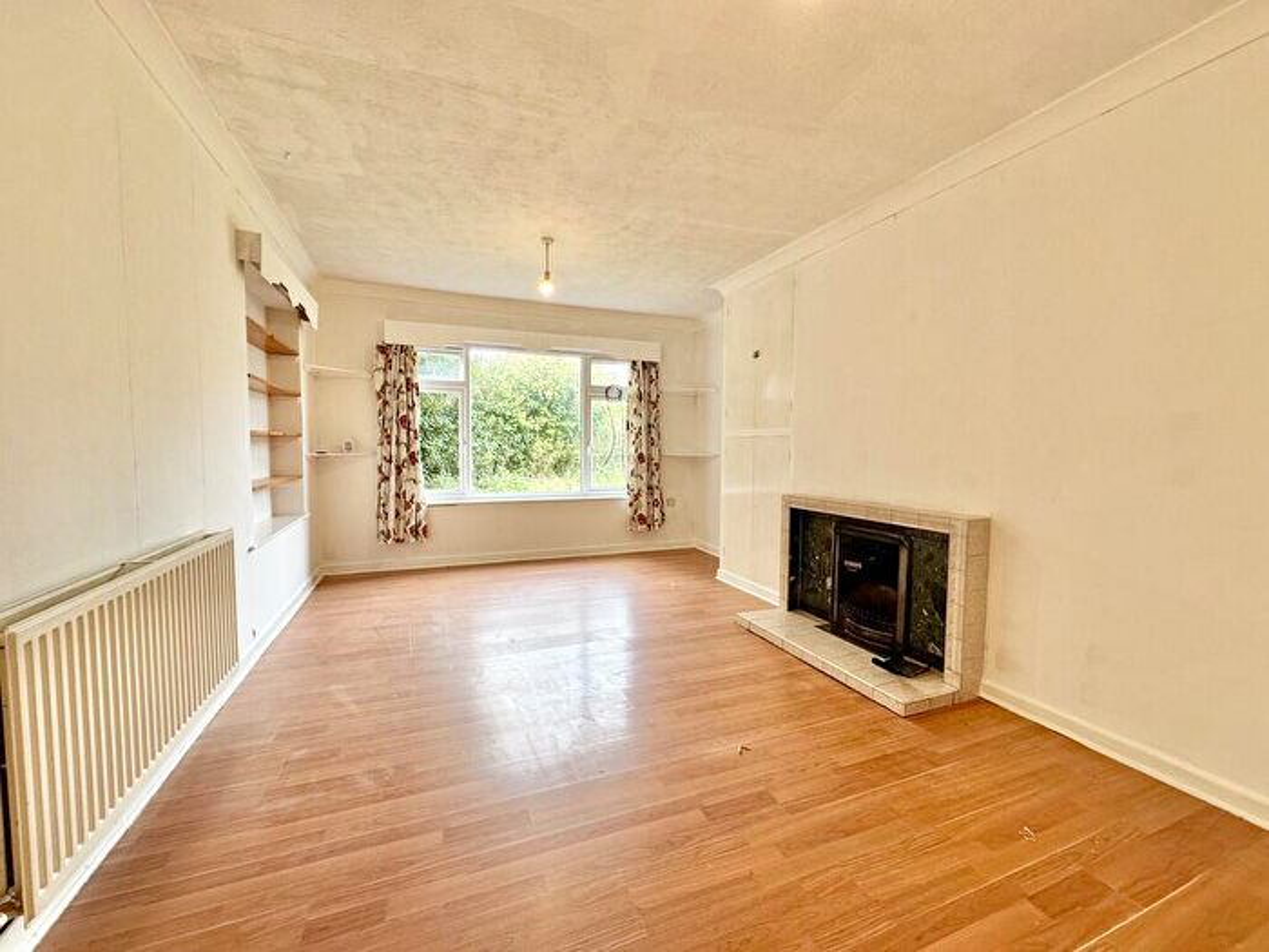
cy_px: 476
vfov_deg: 85.7
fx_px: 513
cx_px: 634
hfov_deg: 102.1
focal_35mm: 14
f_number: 2.2
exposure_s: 1/100
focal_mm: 2.22
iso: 80
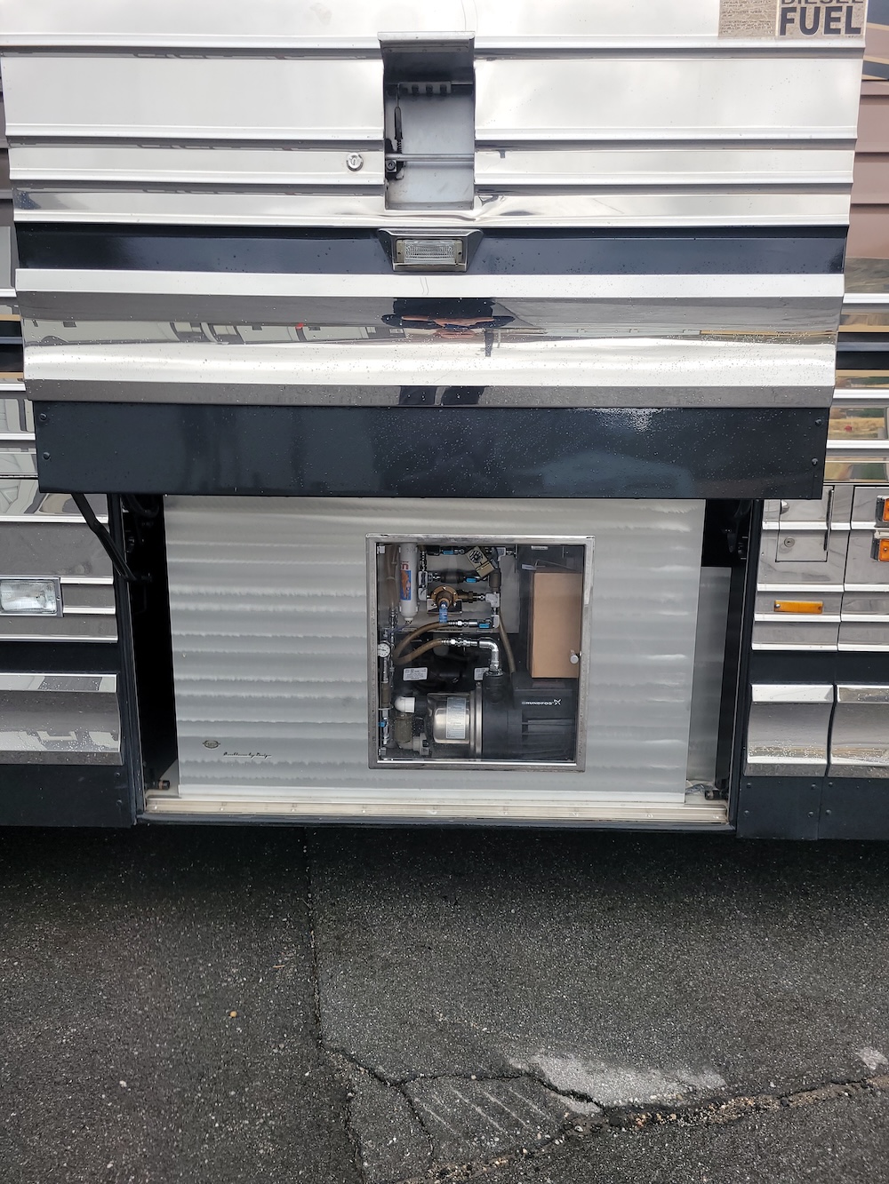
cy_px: 592
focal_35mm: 26
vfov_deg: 67.3
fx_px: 890
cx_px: 444
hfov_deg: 53.1
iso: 50
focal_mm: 5.4
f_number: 1.8
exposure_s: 1/208
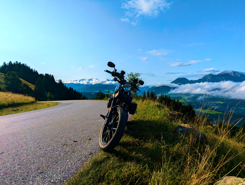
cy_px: 92
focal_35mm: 16
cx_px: 122
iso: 46
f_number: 2.2
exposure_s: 1/3448
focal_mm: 2.35
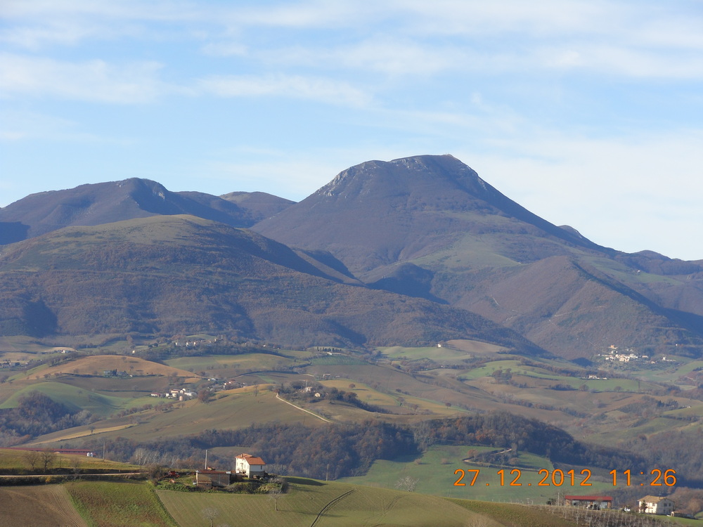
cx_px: 352
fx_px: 2071
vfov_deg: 14.5
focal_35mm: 102
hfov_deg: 19.3
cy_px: 264
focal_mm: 18.3
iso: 80
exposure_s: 1/400
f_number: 5.4
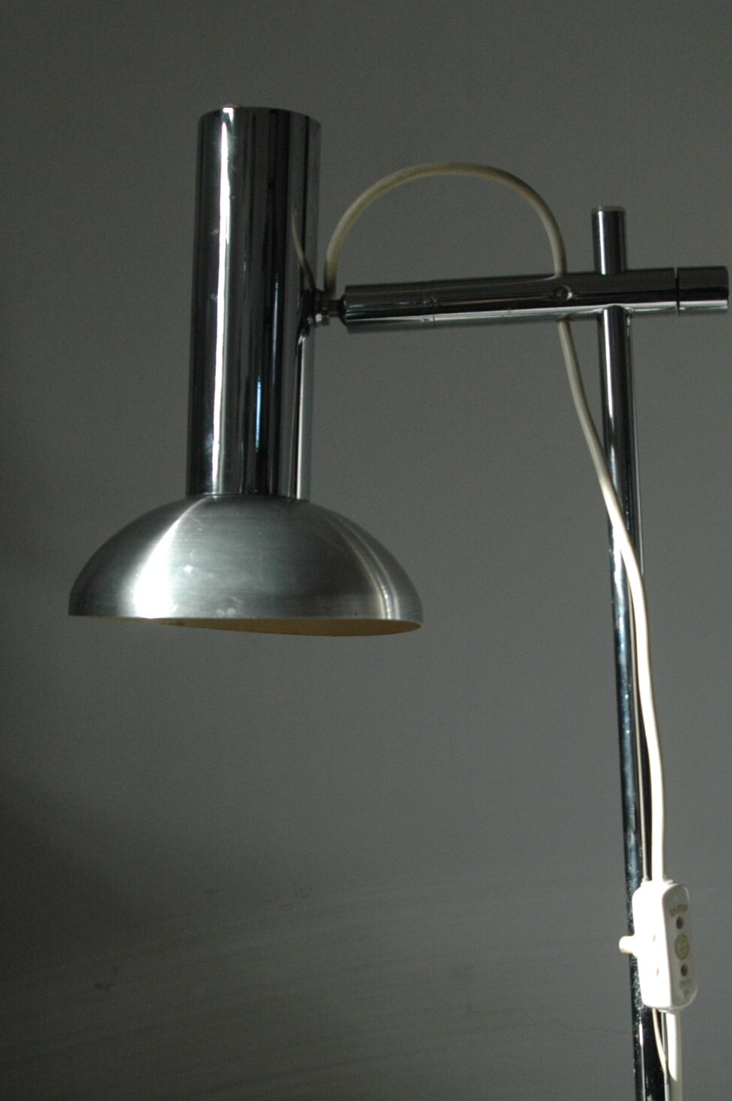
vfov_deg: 31.2
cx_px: 534
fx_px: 1956
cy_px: 721
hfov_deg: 21.0
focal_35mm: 64
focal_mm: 28
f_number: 5.6
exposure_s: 1/125
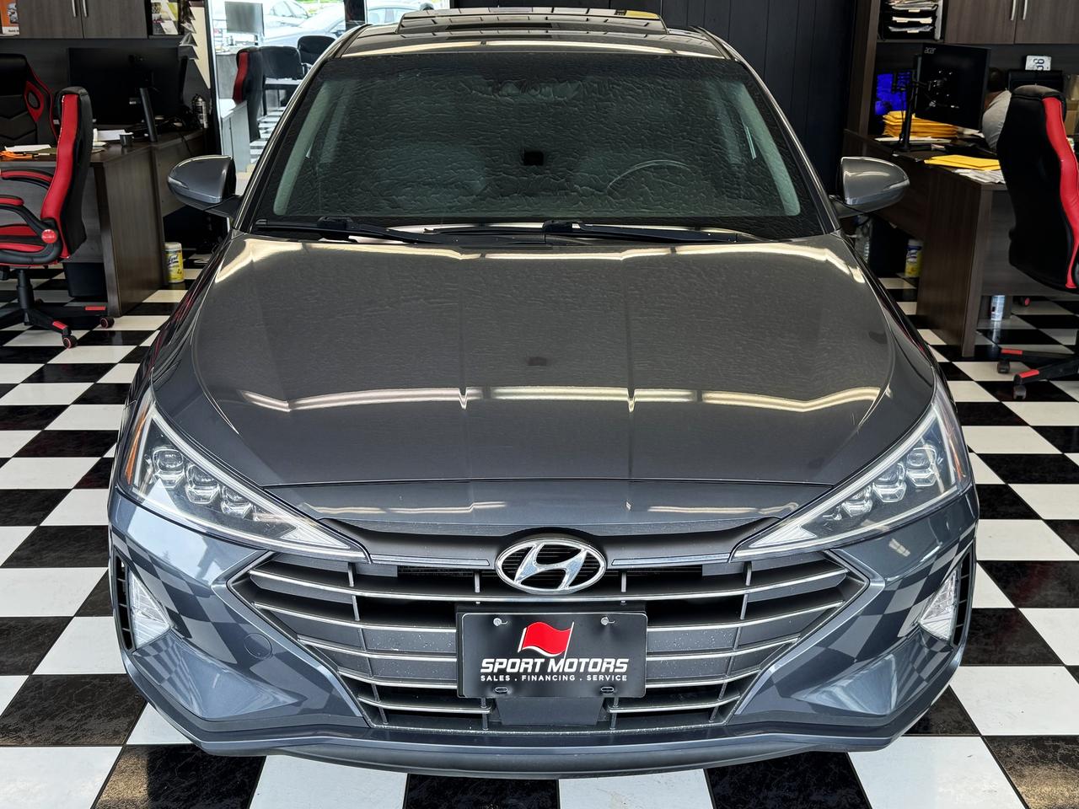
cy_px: 404
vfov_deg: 35.1
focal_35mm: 41
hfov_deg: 45.8
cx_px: 540
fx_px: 1278
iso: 80
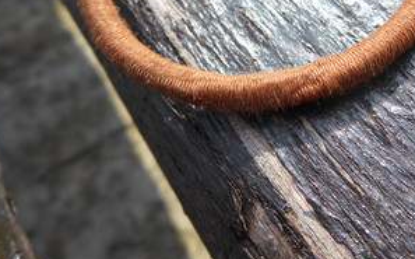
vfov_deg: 25.0
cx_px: 242
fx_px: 565
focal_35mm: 50
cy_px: 24
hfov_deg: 40.2
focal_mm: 4.9
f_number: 3.3
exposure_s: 1/500
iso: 80
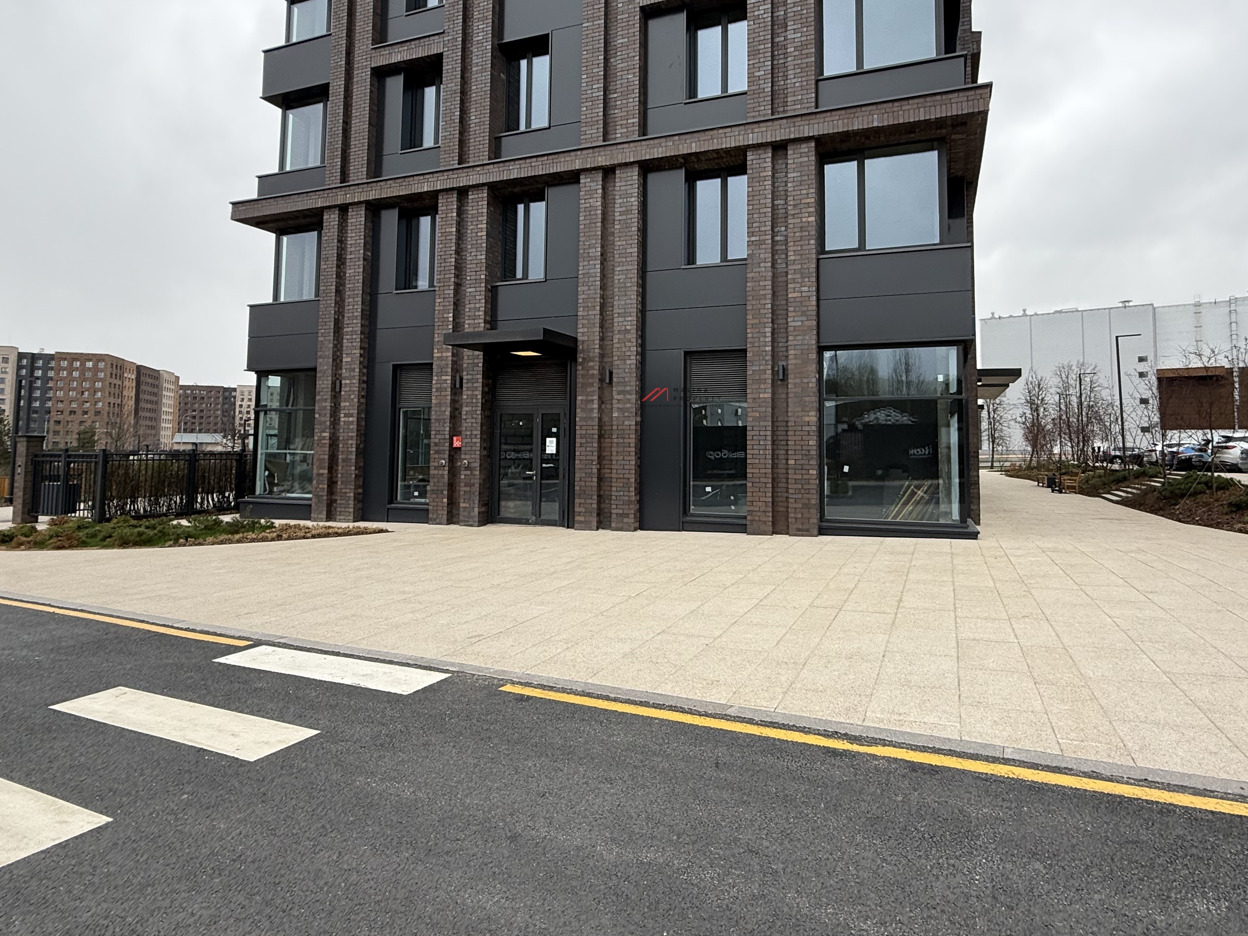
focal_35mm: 20
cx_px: 681
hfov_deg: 81.5
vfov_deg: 65.6
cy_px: 397
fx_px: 721
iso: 50
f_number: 2.2
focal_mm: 2.22
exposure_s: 1/514
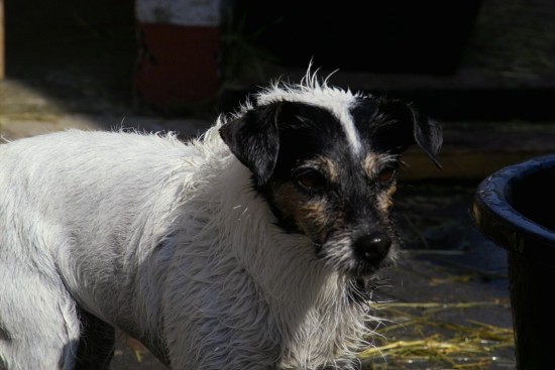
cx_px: 278
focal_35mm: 167
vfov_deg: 8.2
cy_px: 185
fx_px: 2575
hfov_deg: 12.3
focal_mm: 98
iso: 100
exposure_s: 1/250
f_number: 9.5
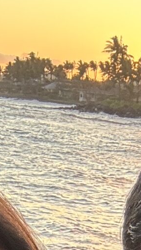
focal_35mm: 126
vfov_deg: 13.3
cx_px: 78
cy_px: 573
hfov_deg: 9.6
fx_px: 838
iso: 50
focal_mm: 2.69
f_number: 1.9
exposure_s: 1/121
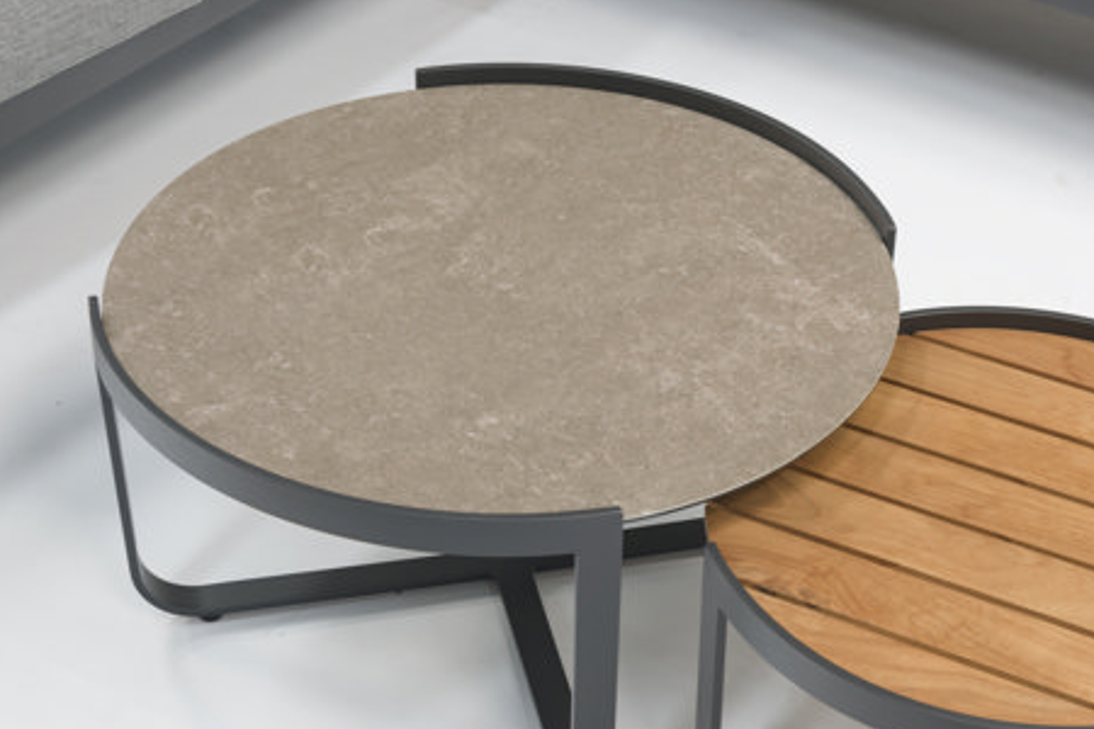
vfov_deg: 18.4
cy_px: 502
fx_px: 2249
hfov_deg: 27.3
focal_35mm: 74
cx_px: 659
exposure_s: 1/2
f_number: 9
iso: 100
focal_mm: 52
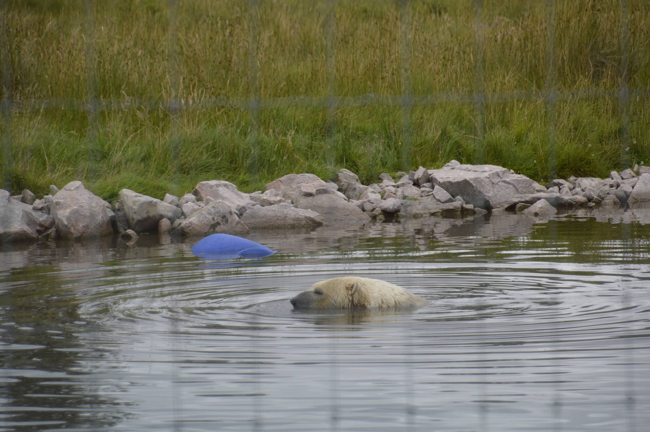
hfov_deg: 7.9
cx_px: 325
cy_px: 216
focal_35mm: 262
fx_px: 4736
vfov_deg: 5.2
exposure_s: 1/500
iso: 400
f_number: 6
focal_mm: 175
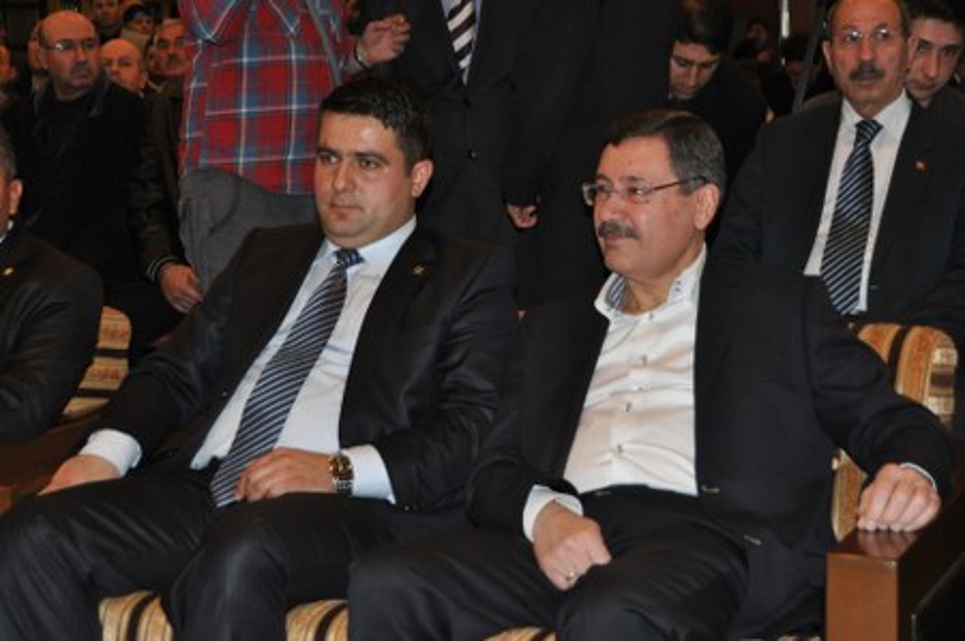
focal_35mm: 72
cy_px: 320
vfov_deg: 18.9
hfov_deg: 28.1
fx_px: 1928
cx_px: 482
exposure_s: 1/60
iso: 800
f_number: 5.3
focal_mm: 48
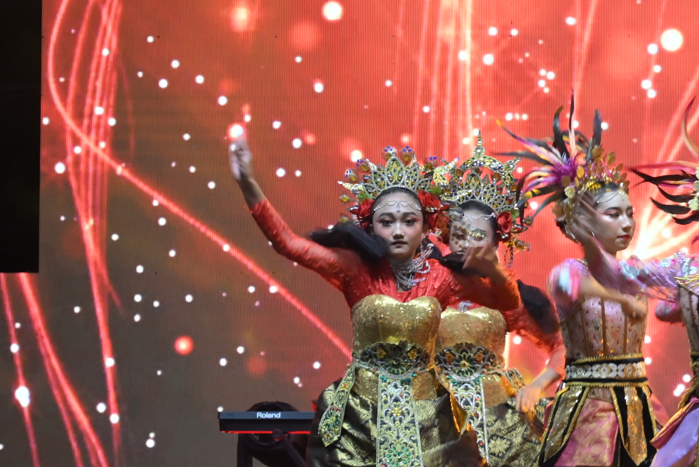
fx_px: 5381
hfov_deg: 7.4
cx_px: 869
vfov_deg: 5.0
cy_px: 151
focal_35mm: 277
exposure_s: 1/100
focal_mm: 100
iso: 1600
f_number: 4
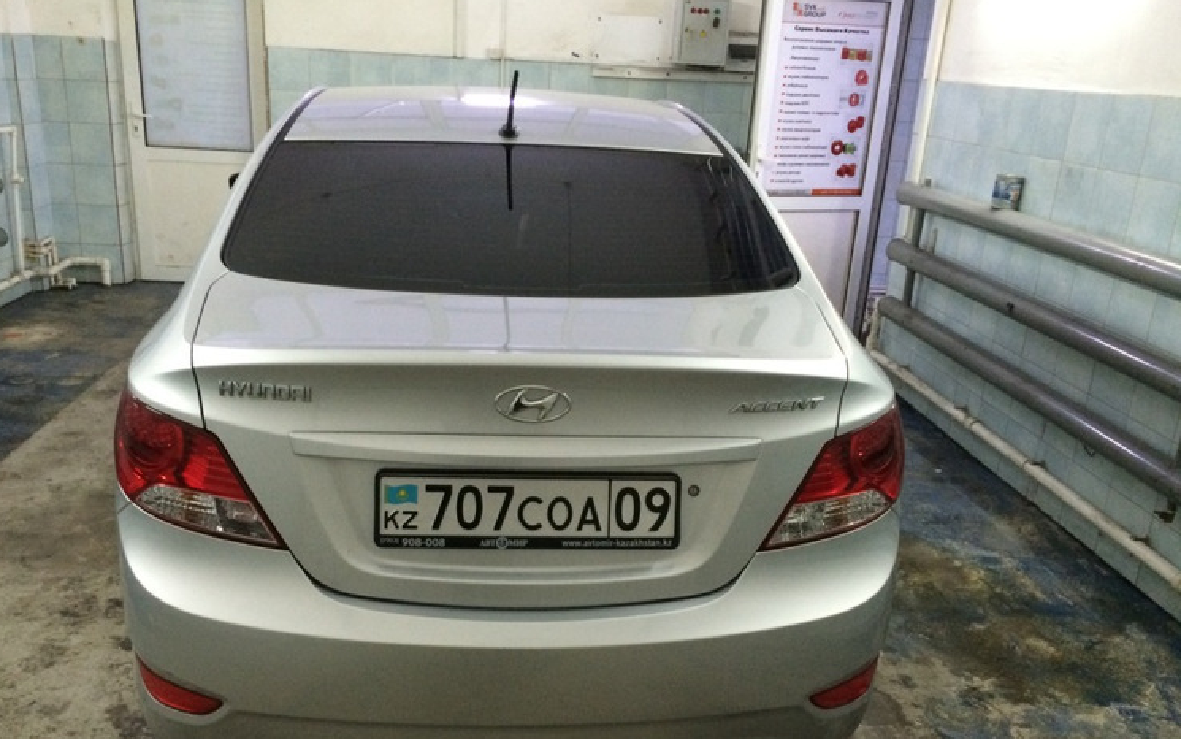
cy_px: 468
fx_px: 1062
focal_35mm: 33
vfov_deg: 38.1
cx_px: 548
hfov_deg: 58.1
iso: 320
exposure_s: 1/25
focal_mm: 4.15
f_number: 2.2
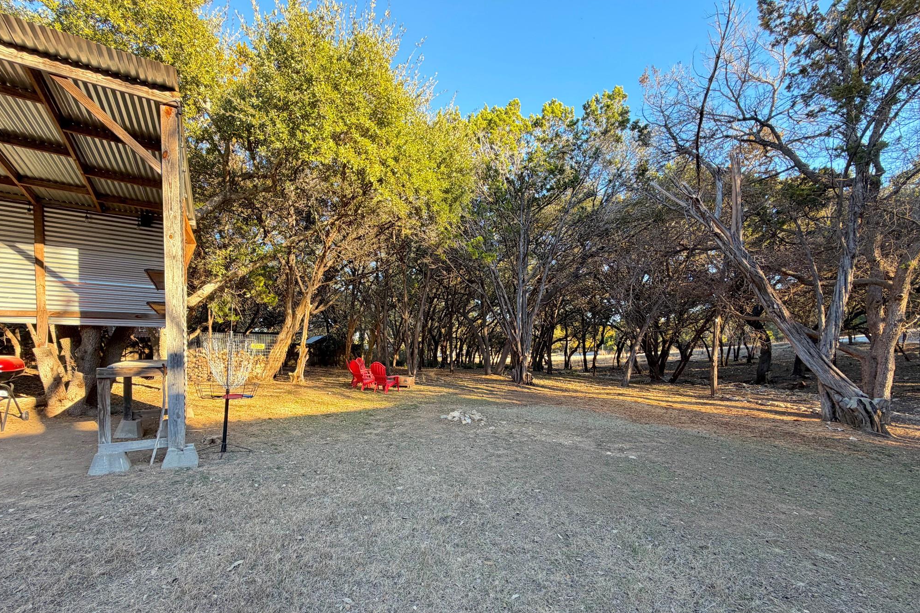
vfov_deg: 76.9
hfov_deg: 100.4
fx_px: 383
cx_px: 447
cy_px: 348
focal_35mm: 15
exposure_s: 1/121
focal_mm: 2.22
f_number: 2.2
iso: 50
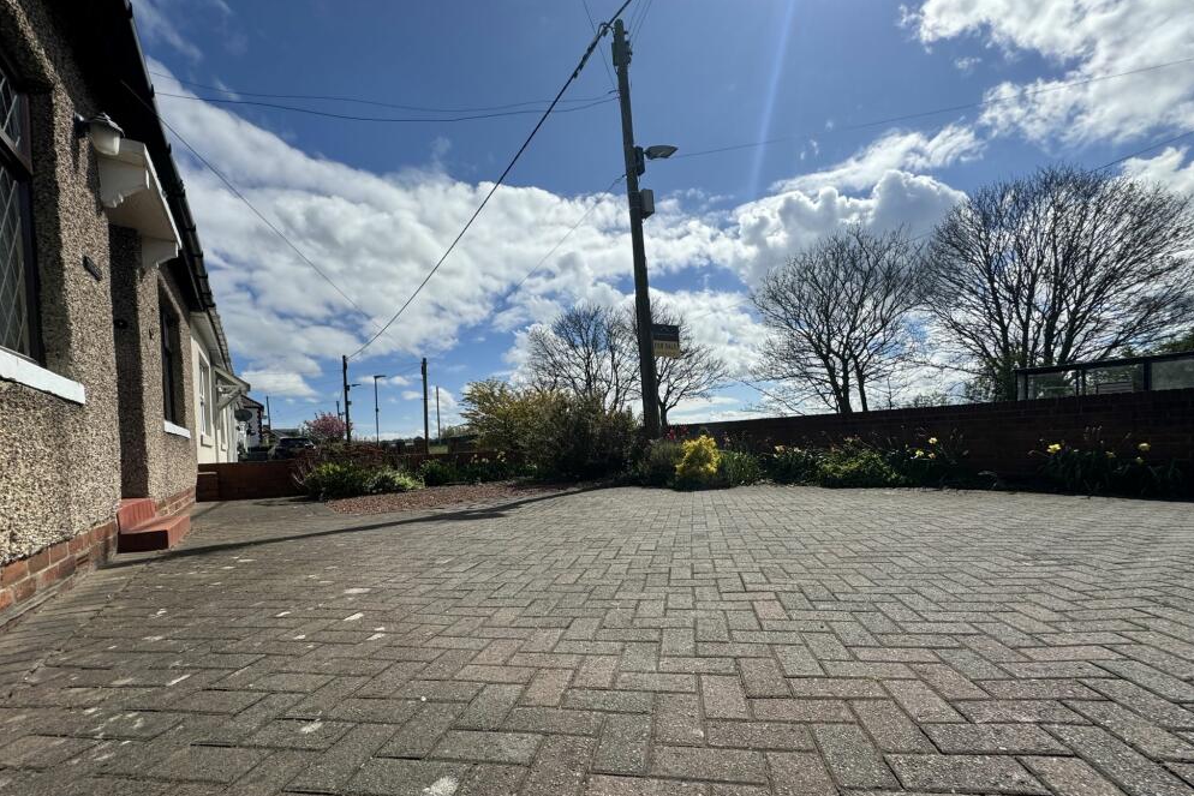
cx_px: 613
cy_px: 459
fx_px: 498
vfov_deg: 76.8
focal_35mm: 15
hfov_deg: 100.4
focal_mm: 2.22
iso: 50
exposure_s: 1/3906
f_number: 2.2
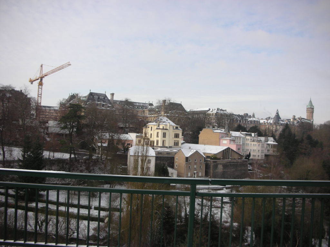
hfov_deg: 52.6
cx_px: 165
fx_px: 334
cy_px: 124
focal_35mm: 35
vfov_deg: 40.7
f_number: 3
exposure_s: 1/360
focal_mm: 5.8
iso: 50
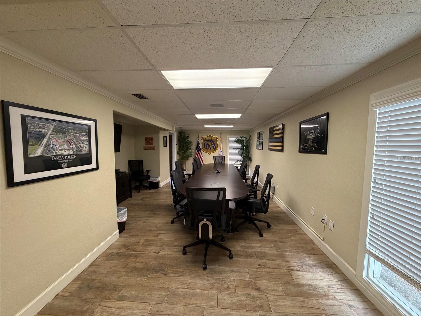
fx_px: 170
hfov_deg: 102.1
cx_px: 210
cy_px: 158
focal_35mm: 14
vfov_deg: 85.7
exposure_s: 1/60
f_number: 2.2
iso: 200
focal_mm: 2.22
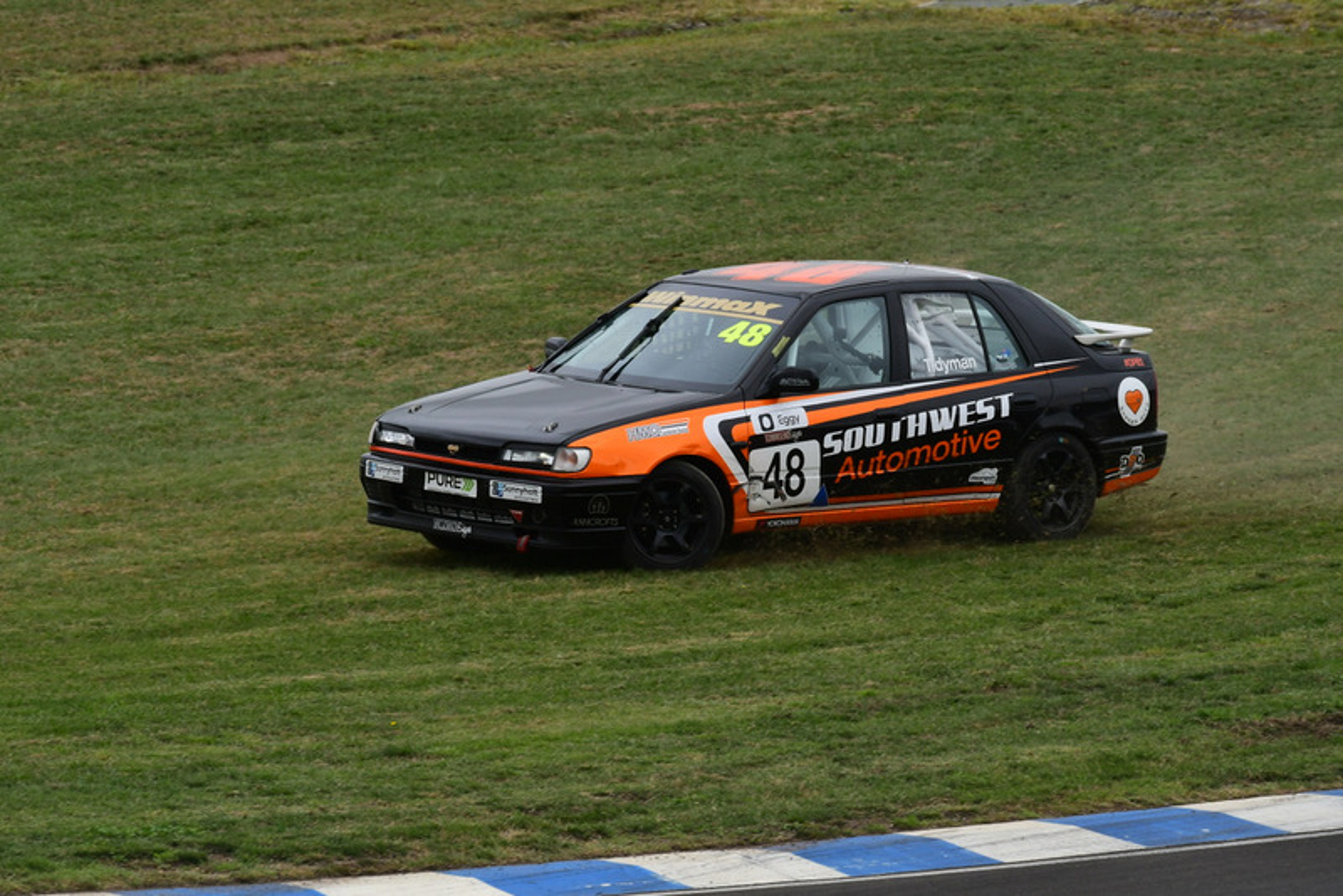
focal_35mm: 585
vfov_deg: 2.4
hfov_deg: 3.5
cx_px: 672
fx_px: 21830
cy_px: 448
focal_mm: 390
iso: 500
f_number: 11
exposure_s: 1/640
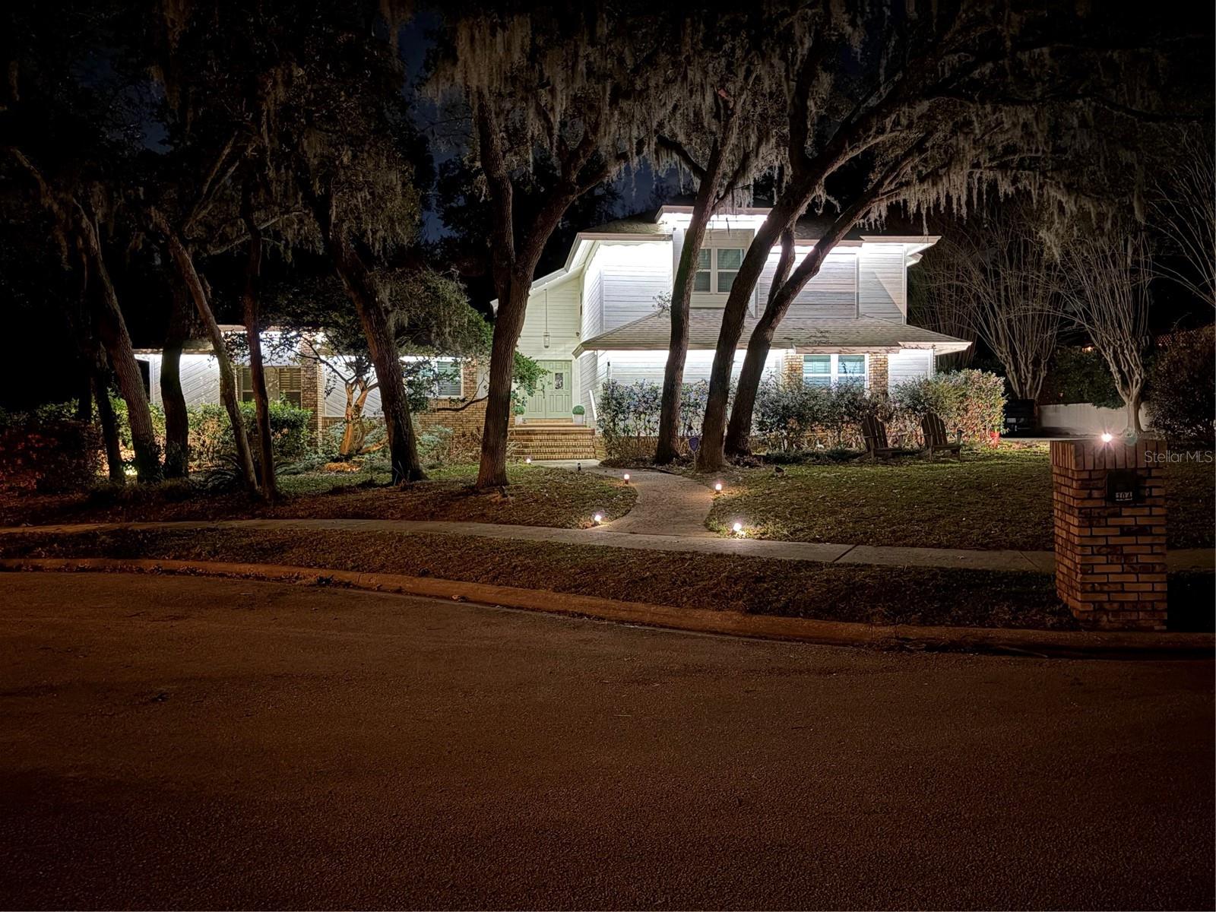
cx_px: 608
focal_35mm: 26
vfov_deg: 53.1
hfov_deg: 67.3
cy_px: 456
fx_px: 913
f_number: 1.6
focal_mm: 5.96
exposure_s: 1/9
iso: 1250
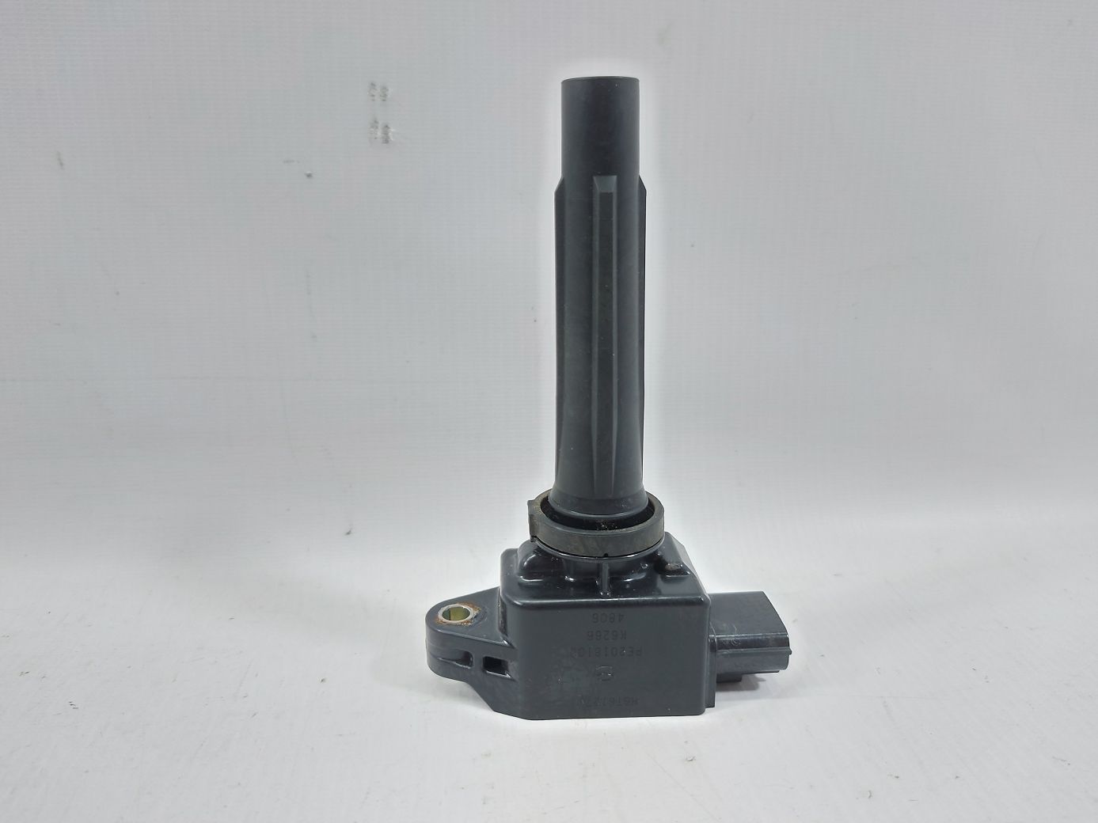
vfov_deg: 56.8
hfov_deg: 71.6
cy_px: 412
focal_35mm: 24
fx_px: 761
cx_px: 549
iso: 100
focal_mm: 5.23
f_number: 1.8
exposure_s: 1/60
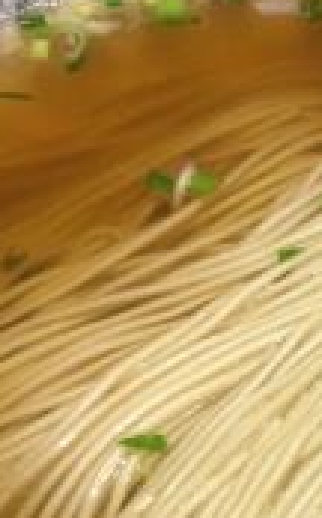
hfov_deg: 10.3
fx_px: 1750
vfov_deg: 16.7
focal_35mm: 124
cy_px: 432
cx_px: 425
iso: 40
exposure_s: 1/17
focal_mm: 4.15
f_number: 2.2
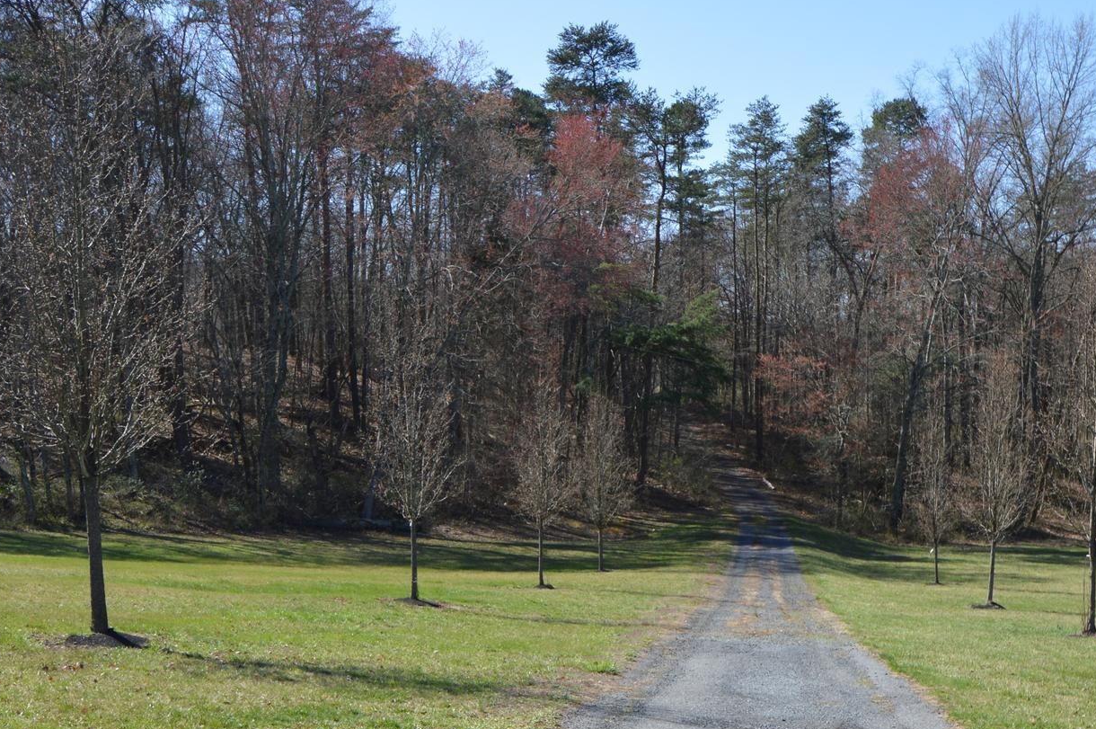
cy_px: 505
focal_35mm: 48
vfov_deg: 27.9
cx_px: 633
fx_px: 1455
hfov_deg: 41.2
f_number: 7.1
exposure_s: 1/200
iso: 100
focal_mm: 19
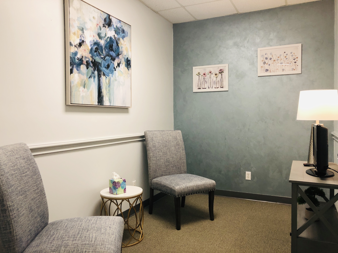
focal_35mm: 28
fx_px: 273
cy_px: 126
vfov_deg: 49.7
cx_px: 169
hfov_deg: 63.4
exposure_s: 1/24
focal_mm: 4
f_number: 1.8
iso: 40
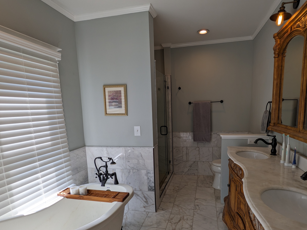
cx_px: 165
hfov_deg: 81.6
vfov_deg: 65.6
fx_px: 177
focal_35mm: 20
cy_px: 133
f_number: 2.2
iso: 20
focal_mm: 2.22
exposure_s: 1/120
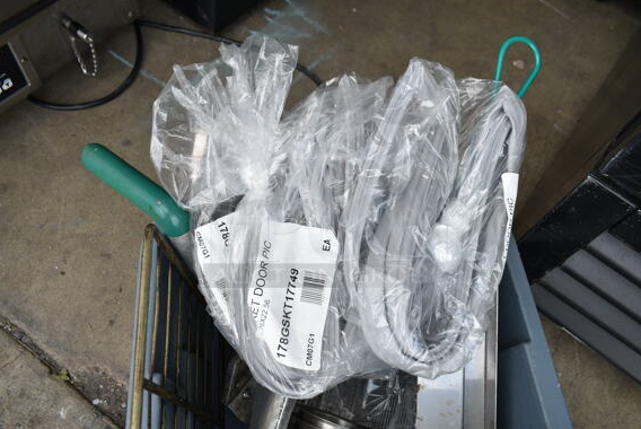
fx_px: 517
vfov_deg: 45.0
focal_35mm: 29
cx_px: 330
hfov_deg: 63.6
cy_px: 228
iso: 100
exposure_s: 1/100
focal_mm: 18
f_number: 5
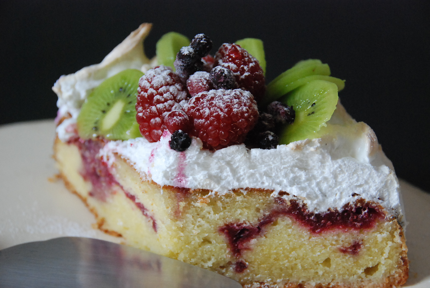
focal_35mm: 98
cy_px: 144
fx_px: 1166
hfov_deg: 20.9
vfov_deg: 14.1
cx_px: 215
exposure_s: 1/30
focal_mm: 65
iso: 1600
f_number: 5
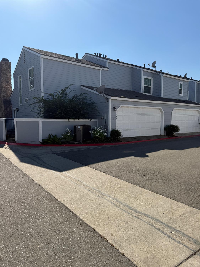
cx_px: 100
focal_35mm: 24
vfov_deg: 71.6
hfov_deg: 56.8
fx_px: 185
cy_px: 134
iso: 80
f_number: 1.78
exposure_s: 1/6711
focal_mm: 6.76
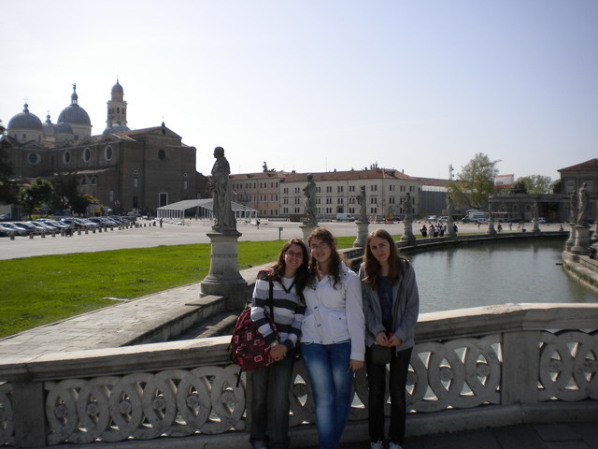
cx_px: 299
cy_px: 224
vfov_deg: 40.7
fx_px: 605
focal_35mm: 35
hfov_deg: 52.6
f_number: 4.6
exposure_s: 1/860
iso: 80
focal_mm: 6.3
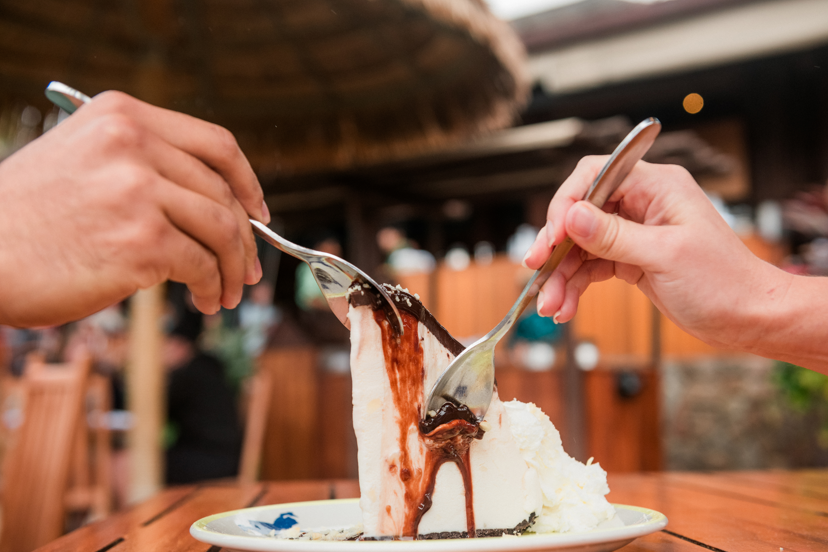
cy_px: 298
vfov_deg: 28.1
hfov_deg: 41.1
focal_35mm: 48
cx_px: 448
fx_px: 1104
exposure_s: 1/250
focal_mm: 44
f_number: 4
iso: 1000
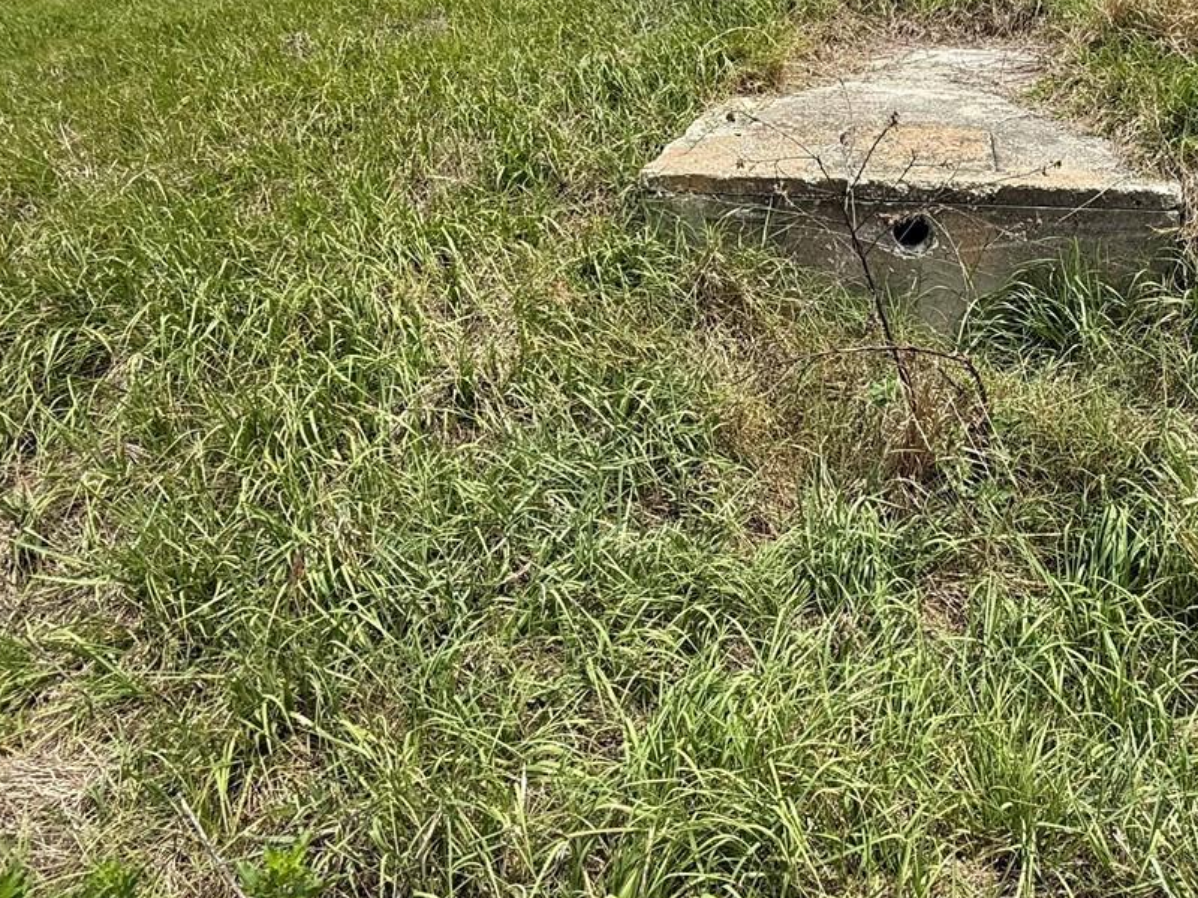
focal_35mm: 28
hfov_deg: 58.6
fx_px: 969
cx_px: 958
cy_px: 275
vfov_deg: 48.6
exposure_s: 1/1339
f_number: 2.2
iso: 50
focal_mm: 2.22
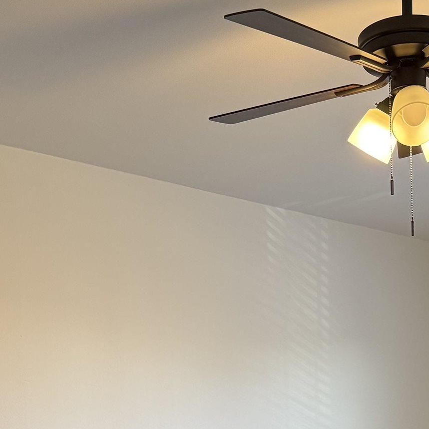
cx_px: 304
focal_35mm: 76
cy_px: 544
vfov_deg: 20.9
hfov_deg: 22.6
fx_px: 1066
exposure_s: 1/121
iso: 200
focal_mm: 6.76
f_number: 1.78
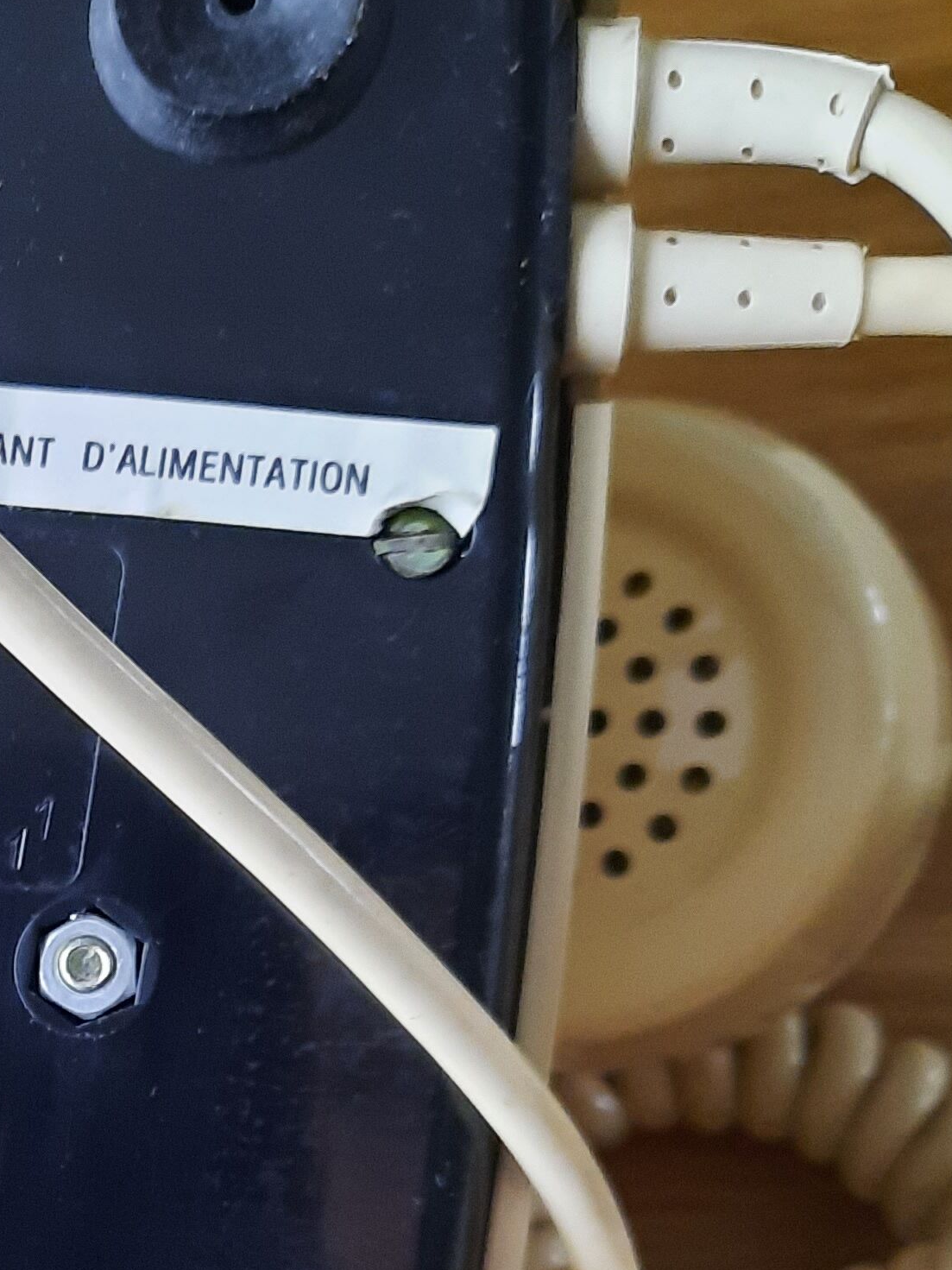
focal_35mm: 68
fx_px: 2494
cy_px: 1178
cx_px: -314
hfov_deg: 19.7
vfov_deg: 27.4
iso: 500
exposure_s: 1/25
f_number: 2
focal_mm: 4.6
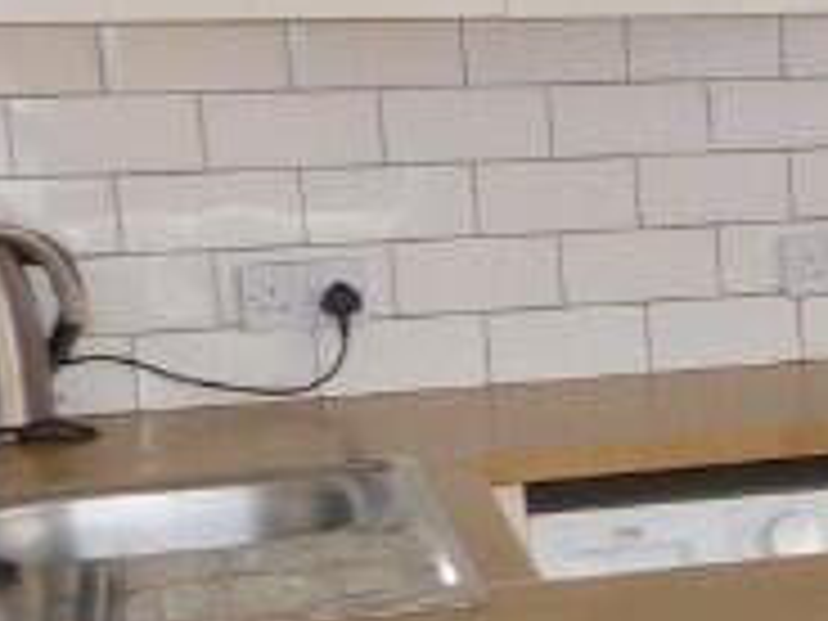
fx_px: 3062
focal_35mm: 128
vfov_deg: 11.6
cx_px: 2254
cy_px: 446
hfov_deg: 11.4
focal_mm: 4
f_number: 3
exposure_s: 1/30
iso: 160
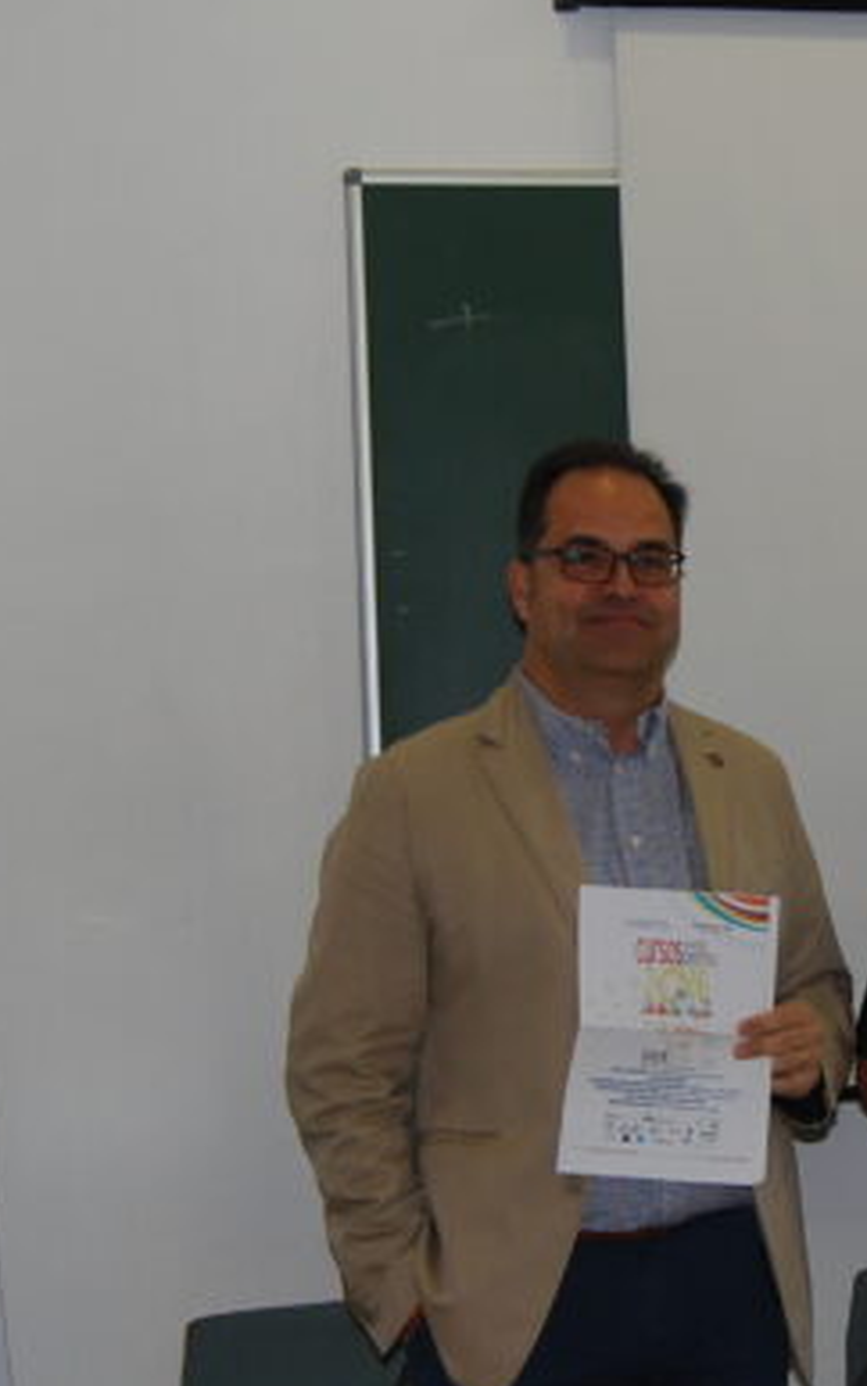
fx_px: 2731
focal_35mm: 72
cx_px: 810
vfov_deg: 28.5
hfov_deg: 17.7
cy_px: 781
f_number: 3.5
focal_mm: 19
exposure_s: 1/60
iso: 200
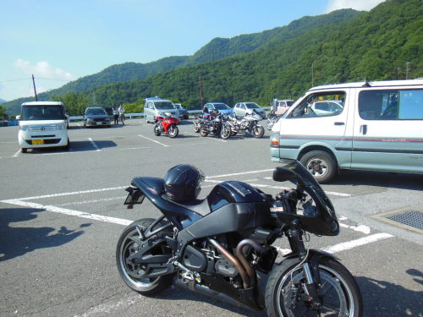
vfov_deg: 54.9
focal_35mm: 25
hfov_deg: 69.4
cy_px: 158
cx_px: 212
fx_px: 305
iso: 125
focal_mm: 4.5
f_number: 3.5
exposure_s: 1/800
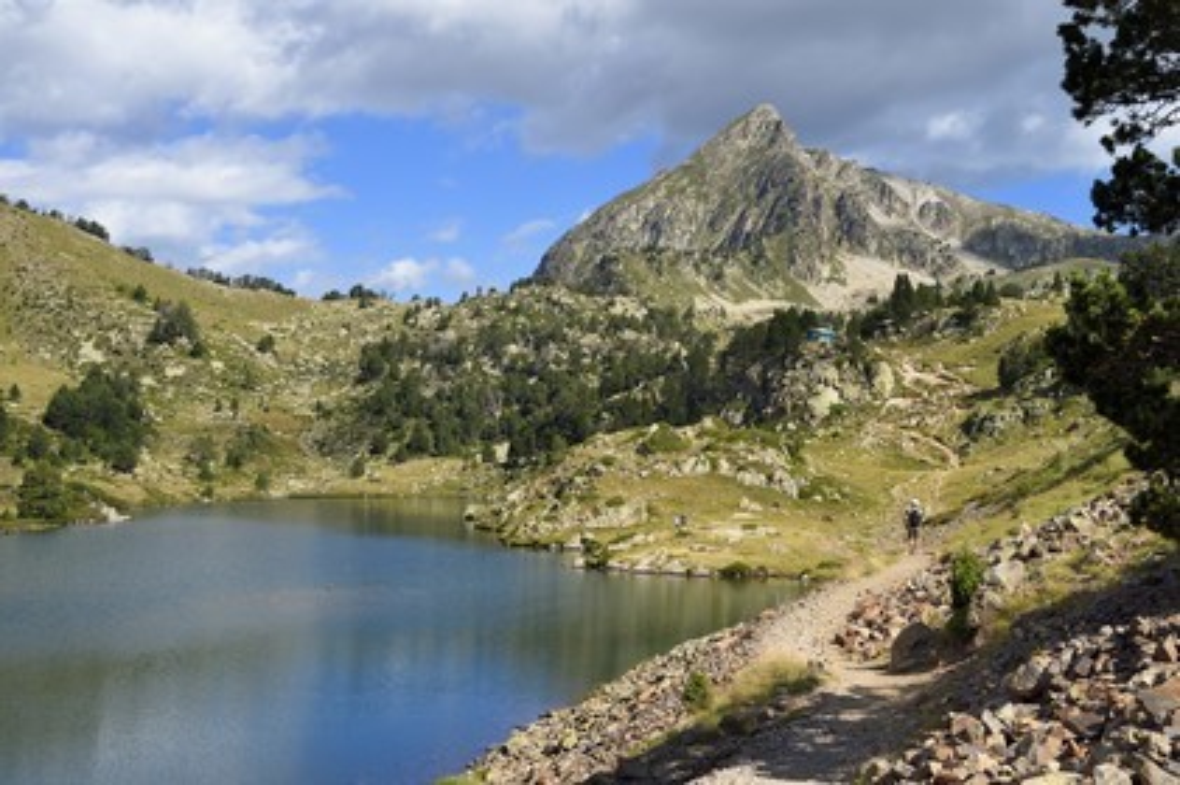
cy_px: 392
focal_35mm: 45
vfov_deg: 29.8
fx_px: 1474
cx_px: 590
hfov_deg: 43.6
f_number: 11
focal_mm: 45
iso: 200
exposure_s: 1/320
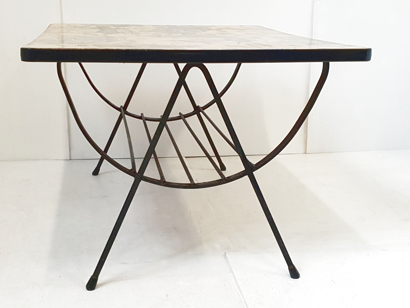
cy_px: 154
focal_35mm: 26
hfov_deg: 67.3
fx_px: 308
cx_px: 205
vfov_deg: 53.1
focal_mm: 4.3
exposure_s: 1/50
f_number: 2.4
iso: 160
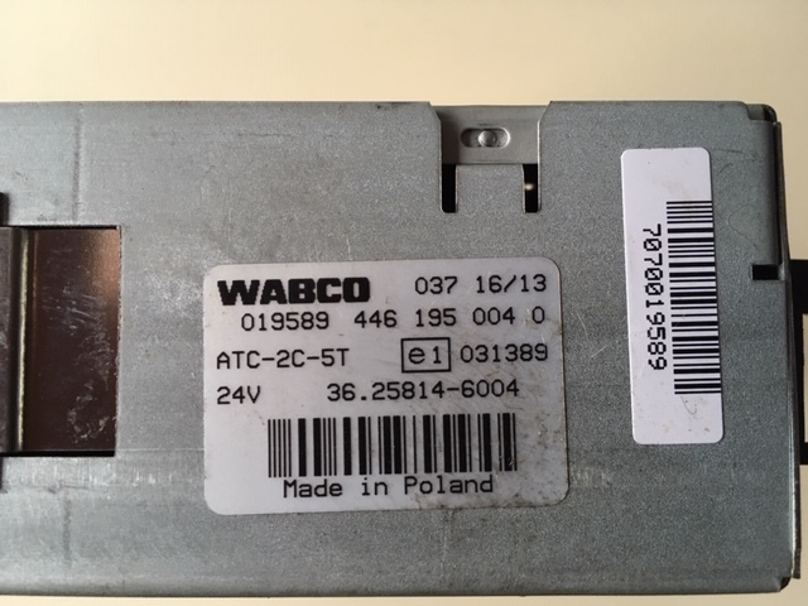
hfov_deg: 61.7
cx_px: 404
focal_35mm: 29
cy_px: 303
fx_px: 677
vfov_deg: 48.2
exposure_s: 1/33
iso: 100
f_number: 2.2
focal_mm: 4.15
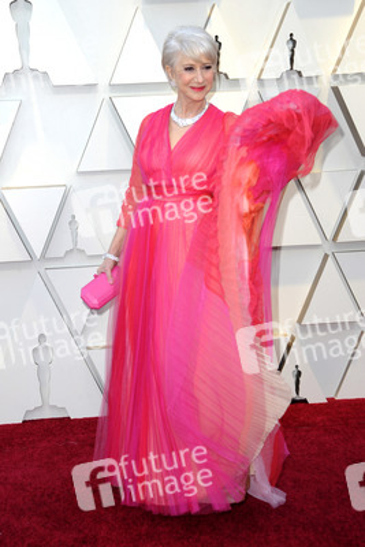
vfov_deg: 35.6
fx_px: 851
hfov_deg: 24.2
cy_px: 274
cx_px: 182
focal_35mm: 56
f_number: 7.1
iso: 800
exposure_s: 1/250
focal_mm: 56
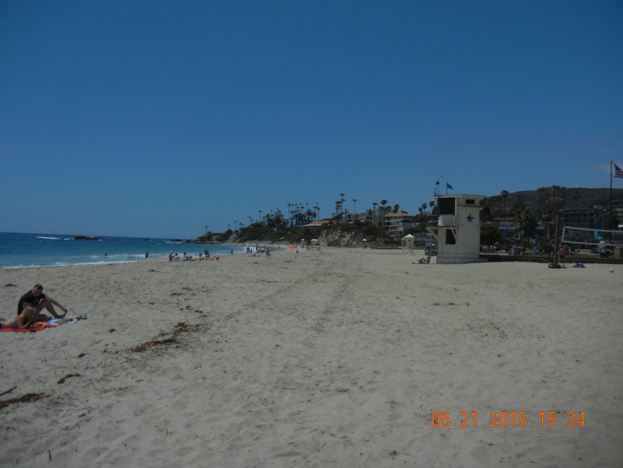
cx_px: 312
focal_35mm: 30
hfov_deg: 60.0
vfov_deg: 46.8
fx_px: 540
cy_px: 234
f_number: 7
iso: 160
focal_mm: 5.4
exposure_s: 1/1760
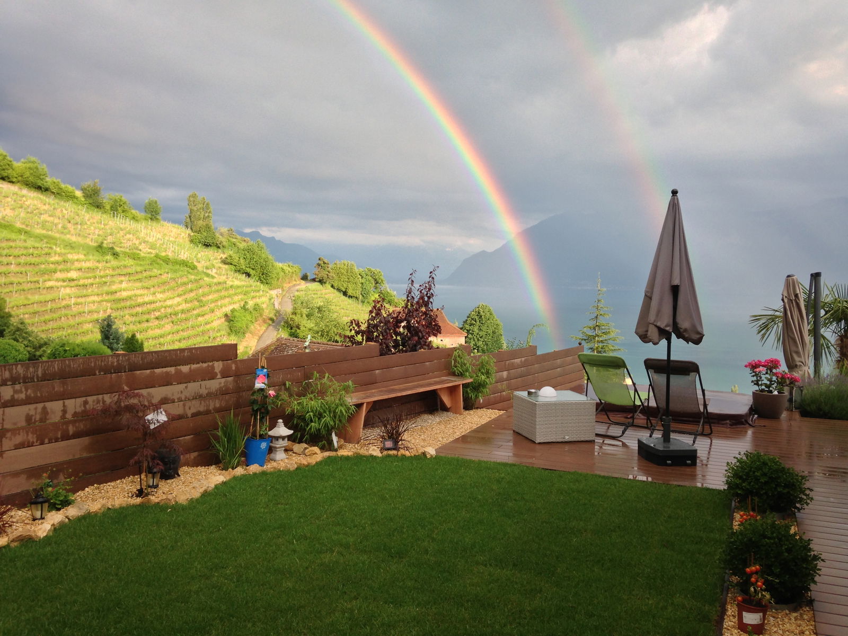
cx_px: 424
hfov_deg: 55.4
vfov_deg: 42.9
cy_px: 318
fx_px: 808
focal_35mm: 33
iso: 50
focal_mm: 4.13
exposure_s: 1/303
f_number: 2.4
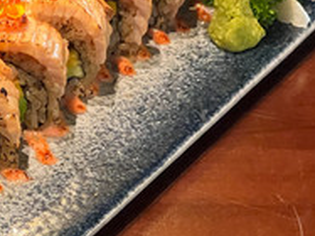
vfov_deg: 7.2
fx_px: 1873
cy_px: 115
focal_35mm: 206
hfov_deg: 9.6
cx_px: 45
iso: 1000
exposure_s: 1/30
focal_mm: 9
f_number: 2.8
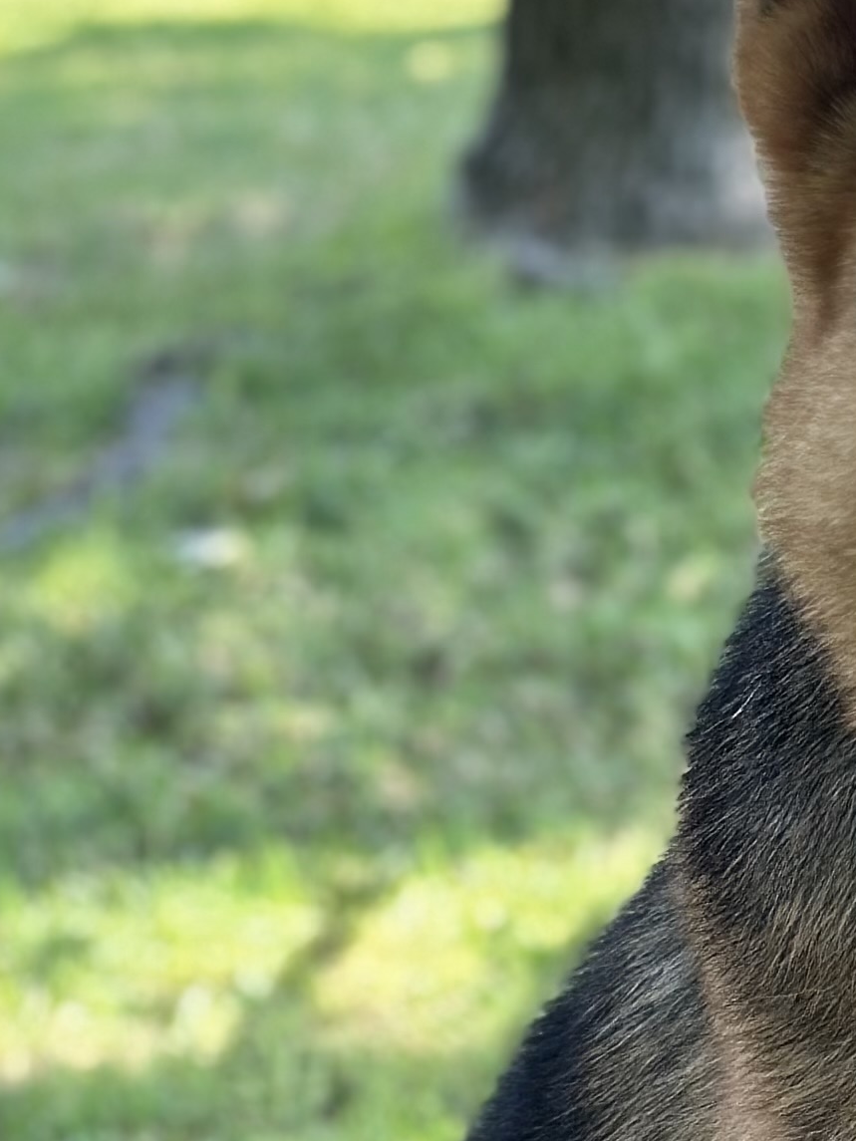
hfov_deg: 8.7
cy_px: 1126
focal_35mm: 169
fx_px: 5571
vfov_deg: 11.6
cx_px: 797
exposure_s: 1/332
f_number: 1.78
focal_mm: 6.86
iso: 80
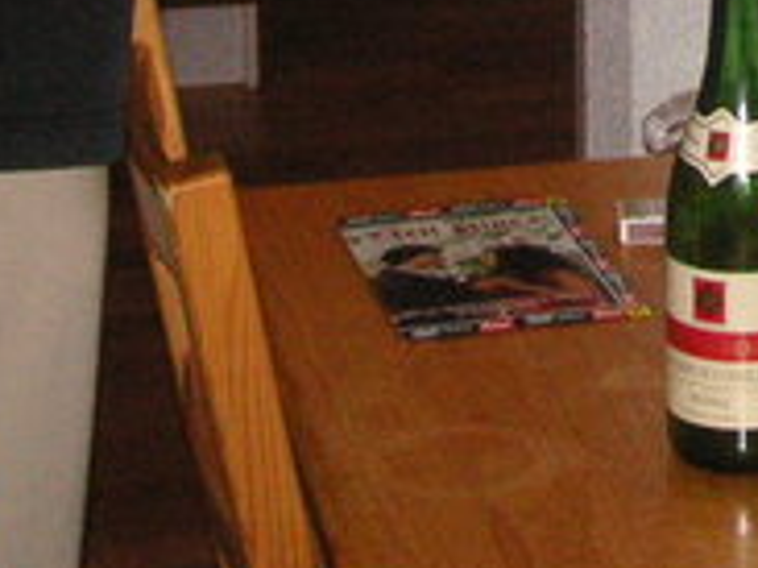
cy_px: -580
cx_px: 944
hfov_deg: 11.9
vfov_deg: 8.6
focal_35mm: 162
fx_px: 3545
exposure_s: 1/45
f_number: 2.8
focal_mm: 6.1
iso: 160
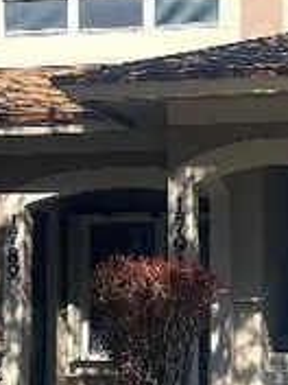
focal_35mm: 95
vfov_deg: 20.6
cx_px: 325
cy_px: 207
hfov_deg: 15.1
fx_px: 1054
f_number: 1.6
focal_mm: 5.1
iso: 32
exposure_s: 1/3922
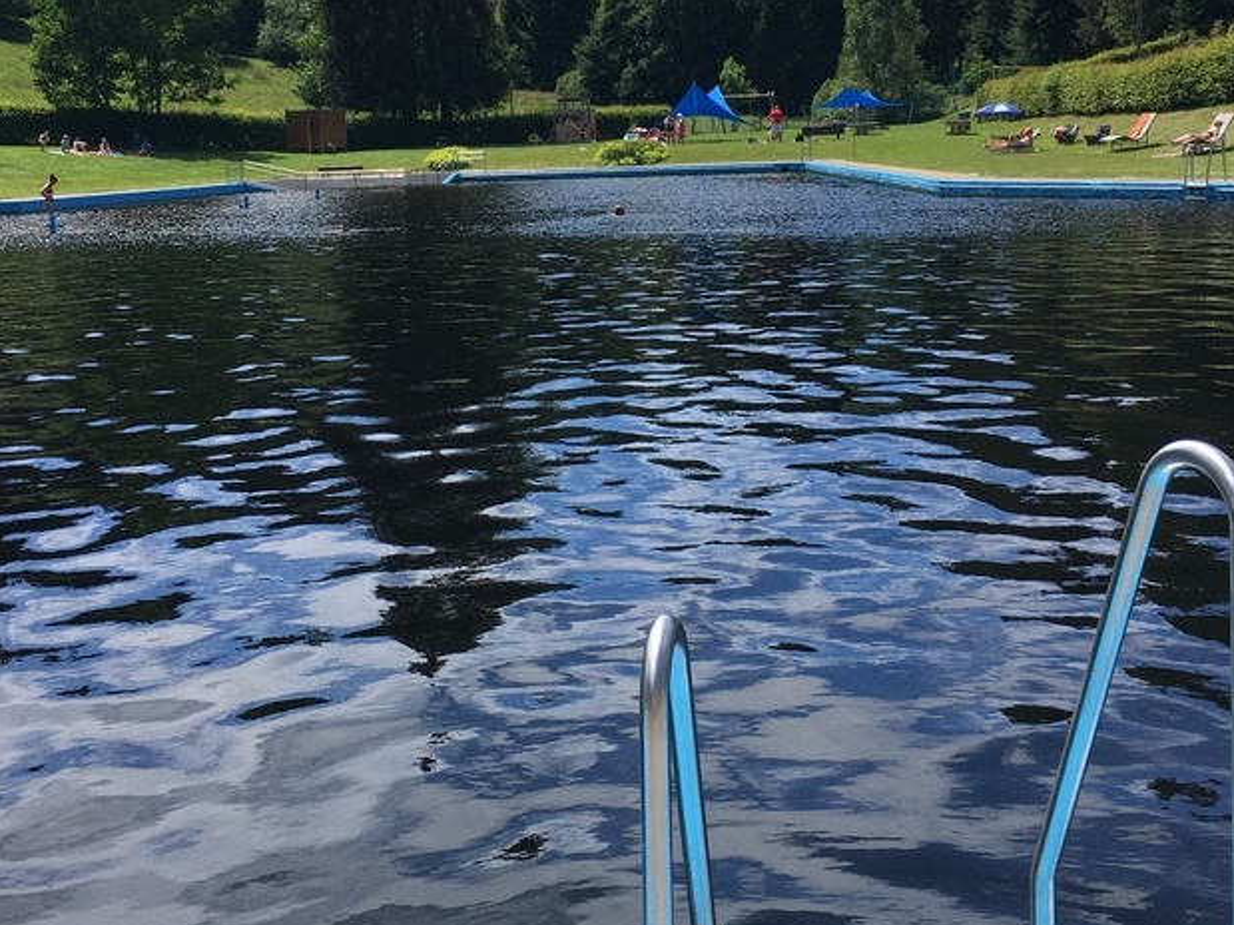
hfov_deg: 39.7
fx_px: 1711
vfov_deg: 30.0
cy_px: 285
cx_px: 602
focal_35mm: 48
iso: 25
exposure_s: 1/962
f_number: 2.2
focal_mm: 4.15
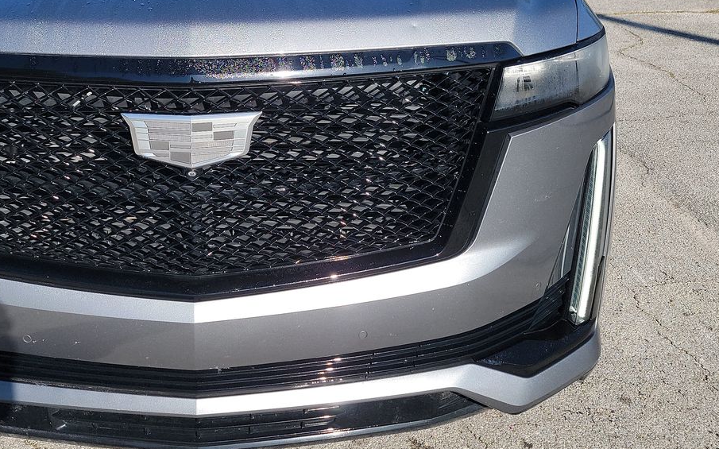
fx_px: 882
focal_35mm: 45
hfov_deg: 43.8
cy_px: 46
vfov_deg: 27.6
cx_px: 246
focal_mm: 6.7
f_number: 1.8
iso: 50
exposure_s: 1/732
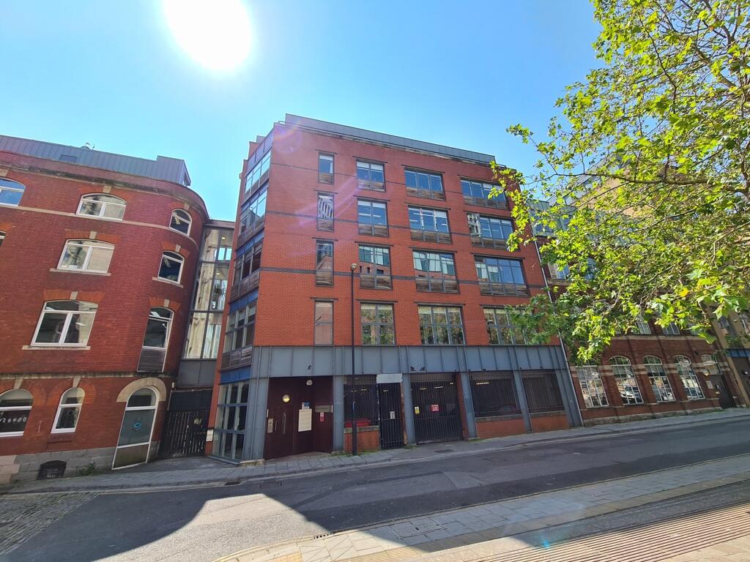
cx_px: 375
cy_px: 281
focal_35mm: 13
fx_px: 282
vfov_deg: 89.9
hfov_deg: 106.2
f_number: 2.2
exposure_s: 1/698
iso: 50
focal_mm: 2.2
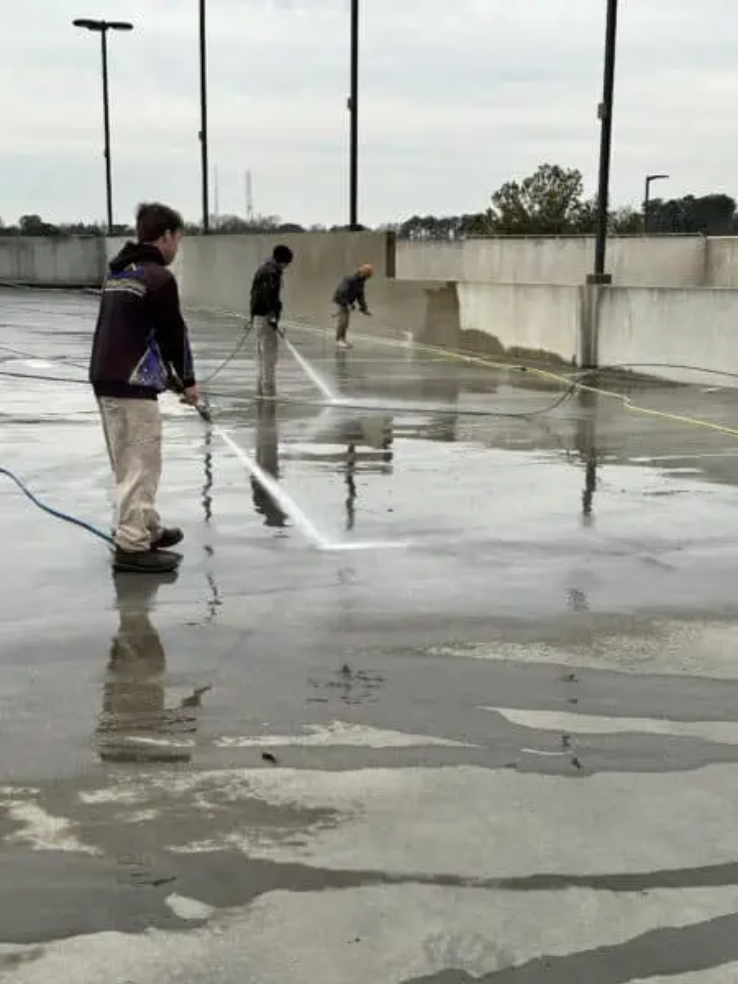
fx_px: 1364
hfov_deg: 30.3
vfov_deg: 39.7
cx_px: 369
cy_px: 492
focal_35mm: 48
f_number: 1.78
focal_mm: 6.86
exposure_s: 1/3058
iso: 64
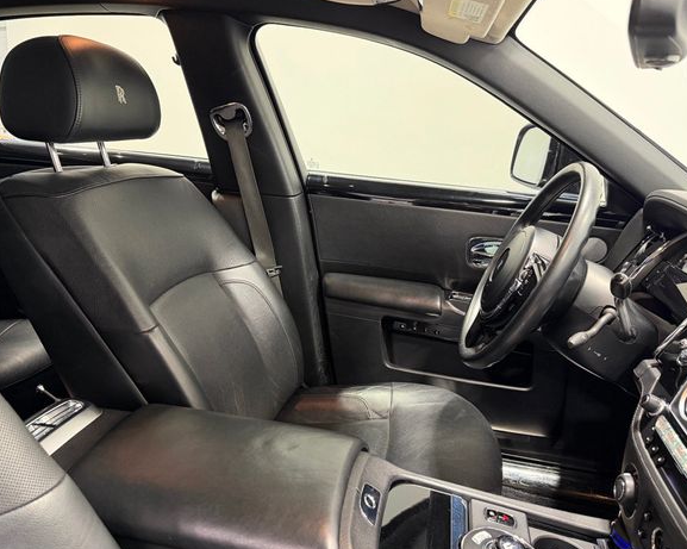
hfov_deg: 66.1
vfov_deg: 54.9
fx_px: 528
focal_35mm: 26
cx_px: 339
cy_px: 277
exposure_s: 1/46
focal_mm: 6.76
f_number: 1.78
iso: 320
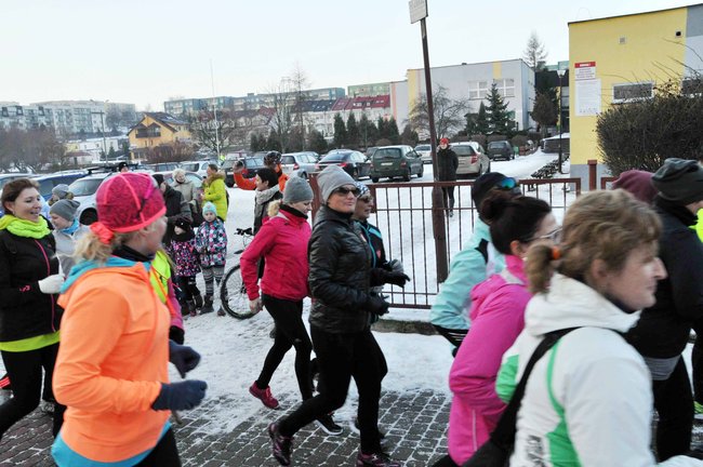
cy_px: 234
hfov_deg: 67.4
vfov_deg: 47.8
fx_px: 527
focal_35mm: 27
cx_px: 352
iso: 1000
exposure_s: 1/200
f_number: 13
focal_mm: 18
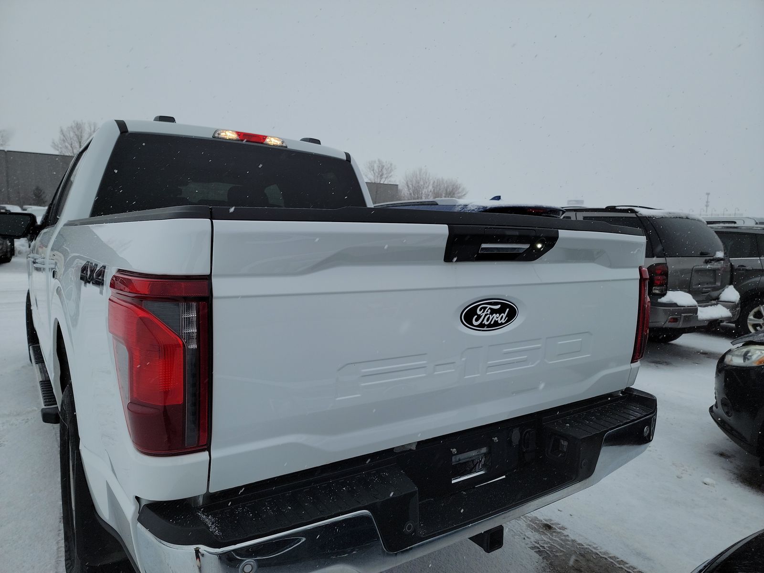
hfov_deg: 71.6
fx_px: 530
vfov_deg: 56.8
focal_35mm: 24
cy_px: 286
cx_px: 382
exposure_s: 1/473
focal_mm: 6.7
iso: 50
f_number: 1.8
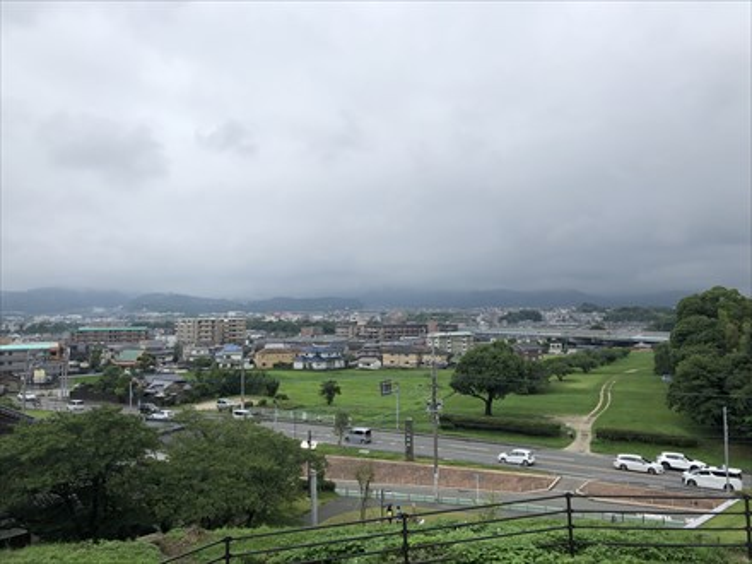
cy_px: 282
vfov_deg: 49.7
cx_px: 376
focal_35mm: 28
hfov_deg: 63.4
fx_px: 608
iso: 20
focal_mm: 4
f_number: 1.8
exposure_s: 1/1869
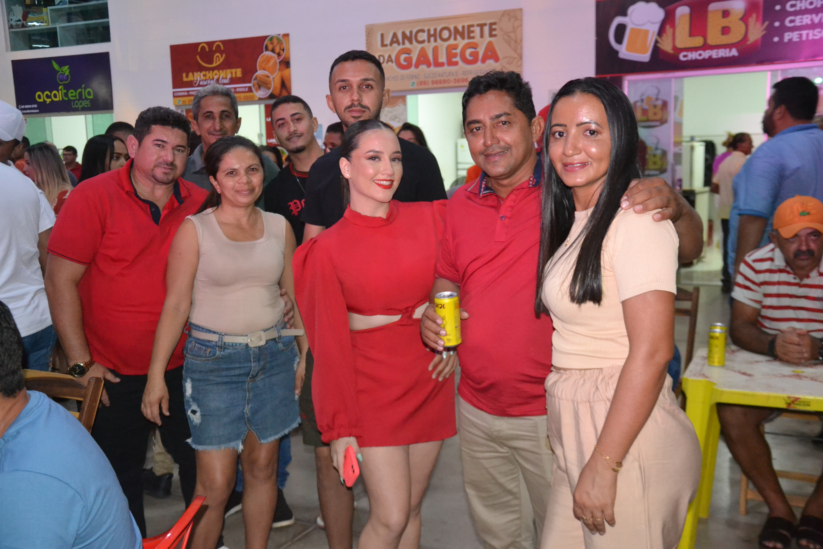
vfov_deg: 34.2
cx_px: 412
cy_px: 274
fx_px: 892
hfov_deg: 49.6
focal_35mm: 39
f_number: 4
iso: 3200
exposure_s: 1/60
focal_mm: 26
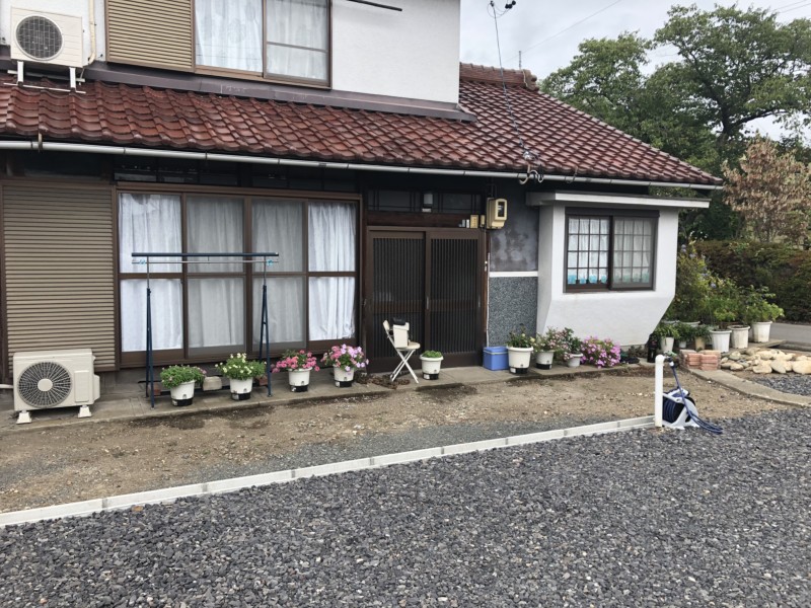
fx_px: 656
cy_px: 304
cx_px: 406
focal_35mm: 28
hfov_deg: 63.4
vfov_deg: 49.7
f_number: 1.8
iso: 20
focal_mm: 3.99
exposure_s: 1/592
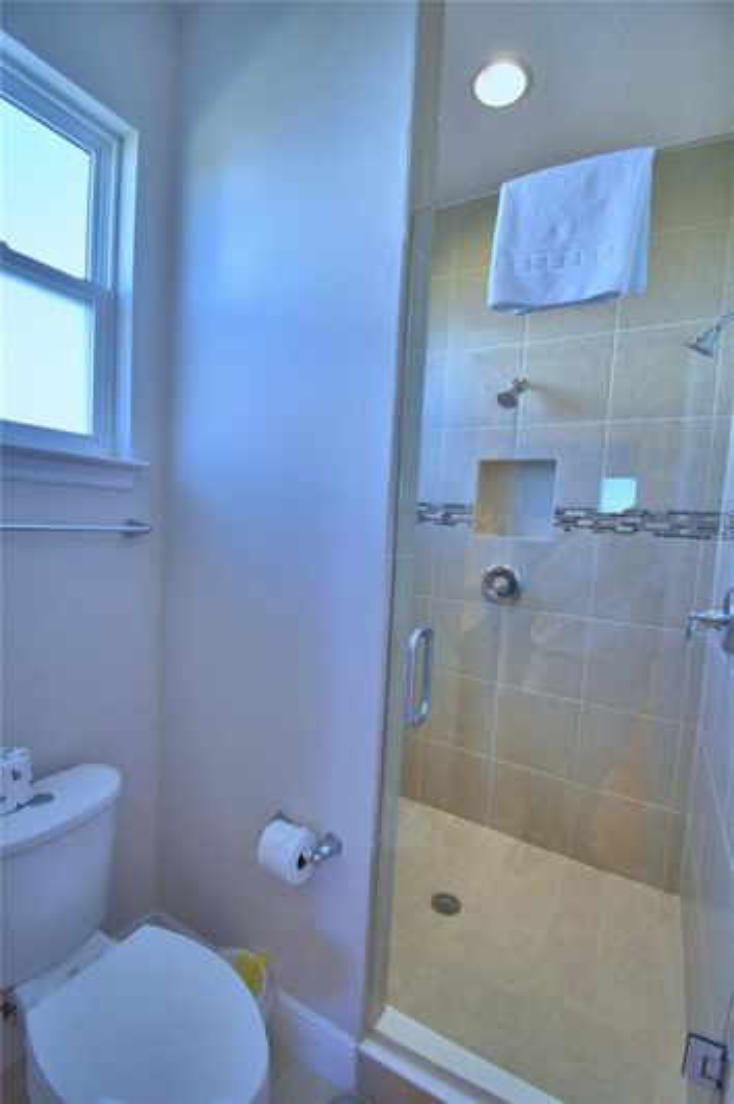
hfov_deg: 77.3
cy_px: 552
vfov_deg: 100.4
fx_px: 459
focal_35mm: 15
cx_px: 367
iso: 400
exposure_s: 1/80
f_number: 4.5
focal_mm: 10
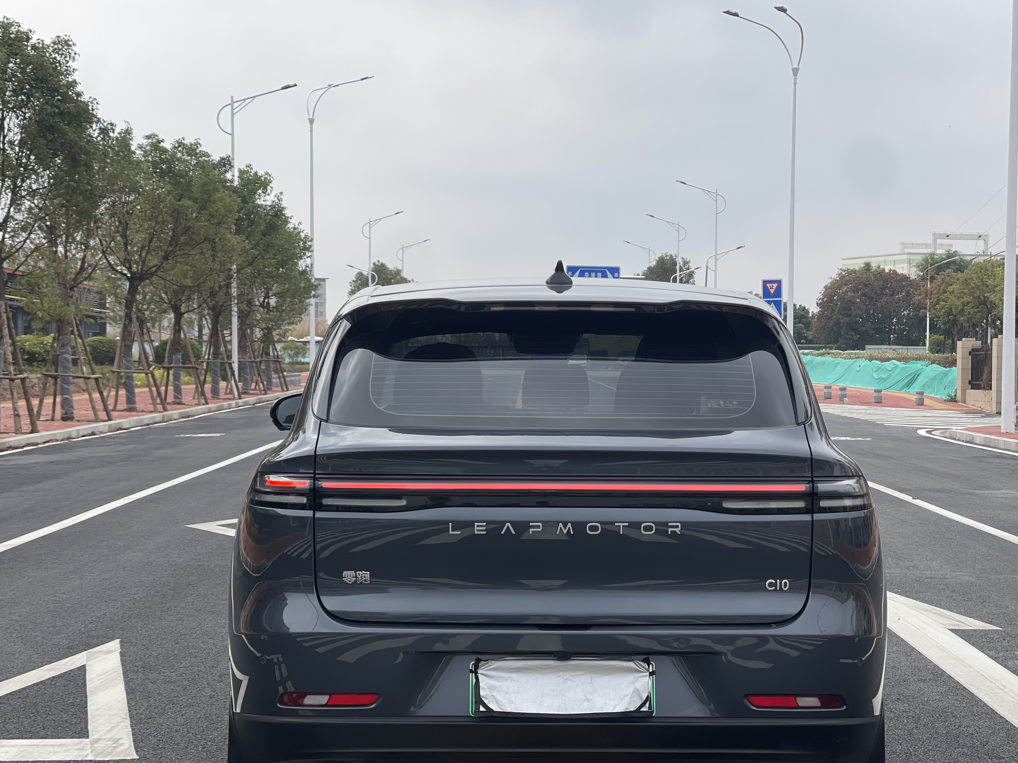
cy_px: 429
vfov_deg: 19.9
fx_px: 2176
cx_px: 561
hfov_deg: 26.3
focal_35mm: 74
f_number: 2.2
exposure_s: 1/911
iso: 32
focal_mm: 7.5
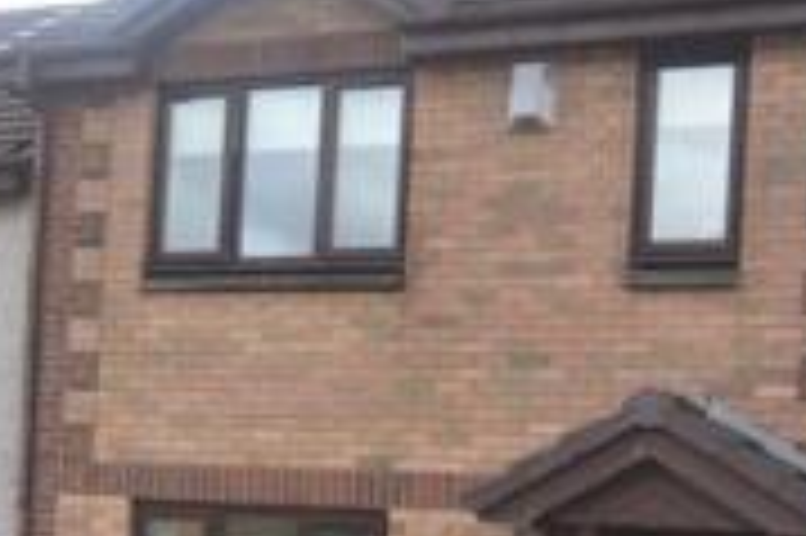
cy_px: 516
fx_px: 1722
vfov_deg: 17.3
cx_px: 261
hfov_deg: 26.2
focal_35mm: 77
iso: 100
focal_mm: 14
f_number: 5.6
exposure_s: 1/200
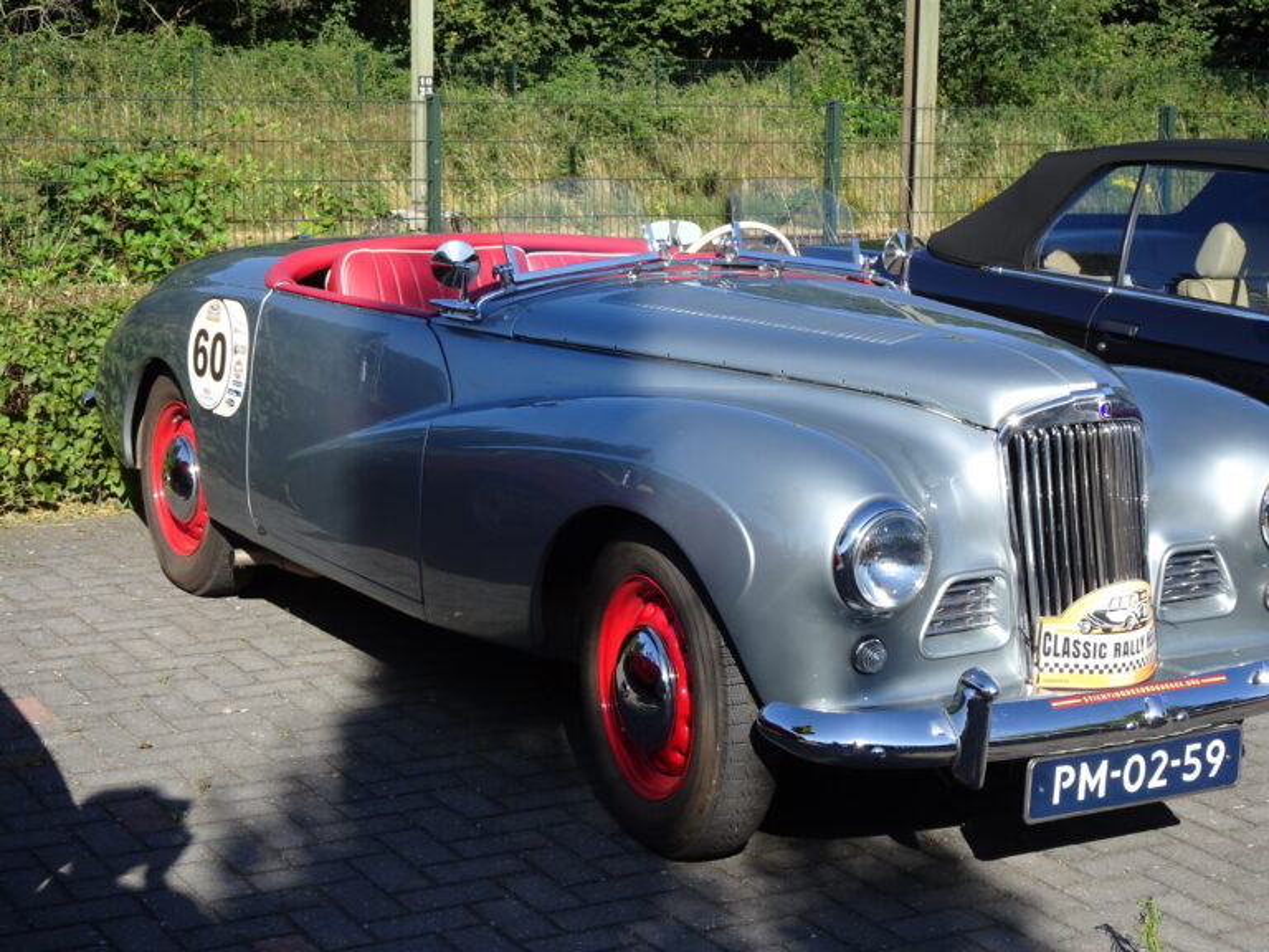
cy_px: 476
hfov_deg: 31.2
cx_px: 634
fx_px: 2273
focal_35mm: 62
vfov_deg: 23.7
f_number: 4.5
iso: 80
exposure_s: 1/320
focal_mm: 10.59
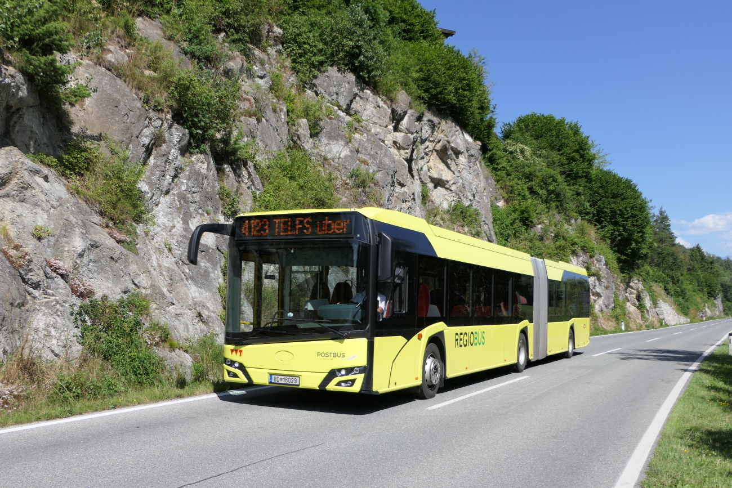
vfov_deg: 37.9
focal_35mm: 35
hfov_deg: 54.4
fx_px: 712
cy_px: 244
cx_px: 366
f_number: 4
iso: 125
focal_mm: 12.7
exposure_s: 1/1000
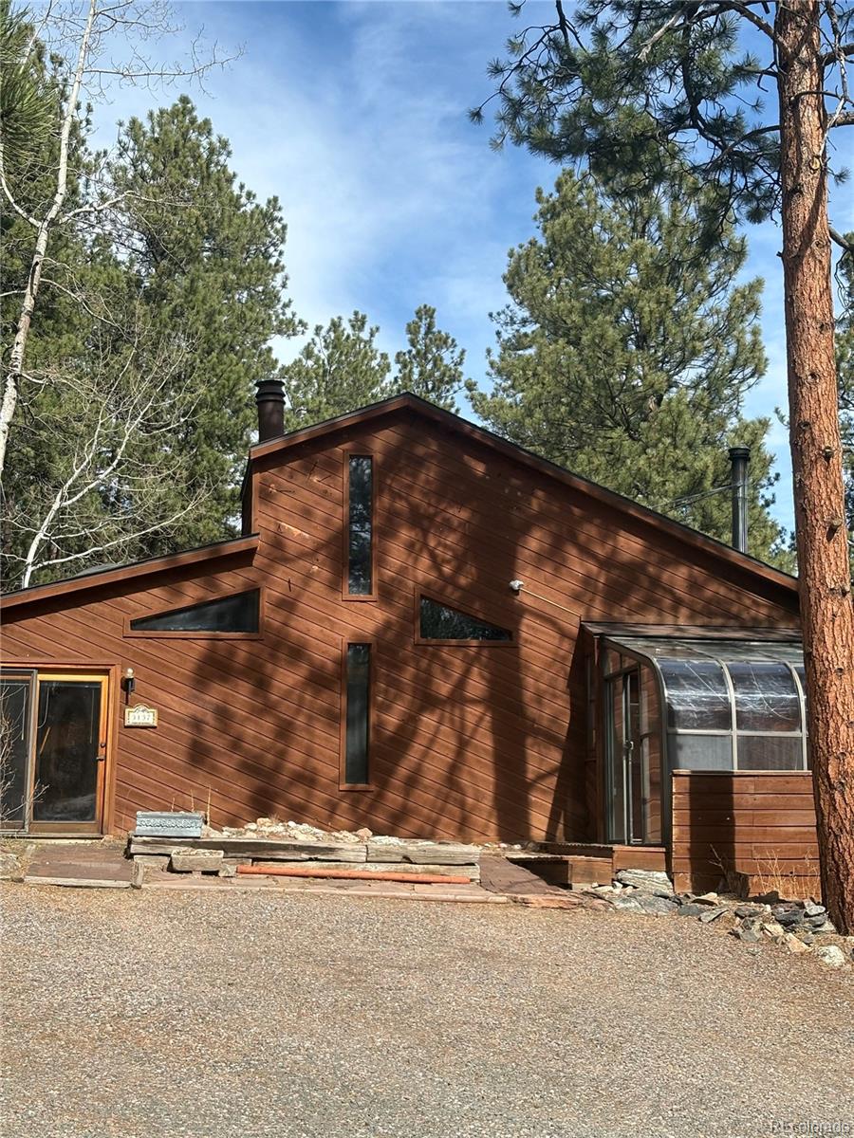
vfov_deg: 36.8
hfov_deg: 28.0
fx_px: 1710
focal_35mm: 52
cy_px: 569
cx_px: 427
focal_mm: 5.96
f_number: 1.6
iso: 32
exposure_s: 1/1709
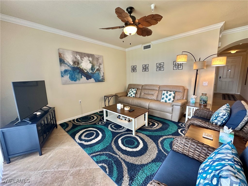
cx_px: 124
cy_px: 93
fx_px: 100
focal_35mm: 14
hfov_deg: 102.1
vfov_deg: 85.7
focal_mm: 2.22
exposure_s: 1/60
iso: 200
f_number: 2.2
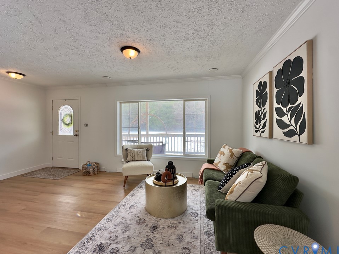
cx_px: 170
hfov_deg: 98.2
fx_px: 147
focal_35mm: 15
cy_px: 125
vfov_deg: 81.7
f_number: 2.2
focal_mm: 2.22
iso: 50
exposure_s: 1/120
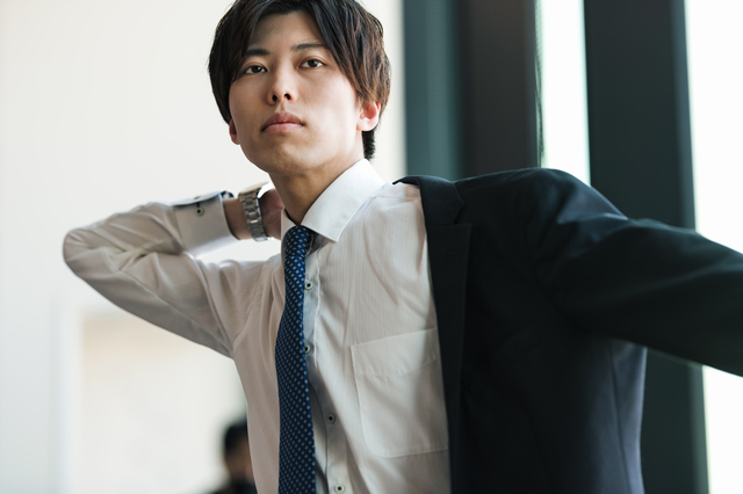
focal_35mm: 105
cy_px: 247
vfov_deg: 13.0
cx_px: 372
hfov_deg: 19.5
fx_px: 2166
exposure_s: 1/200
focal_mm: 105
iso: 200
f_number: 2.2
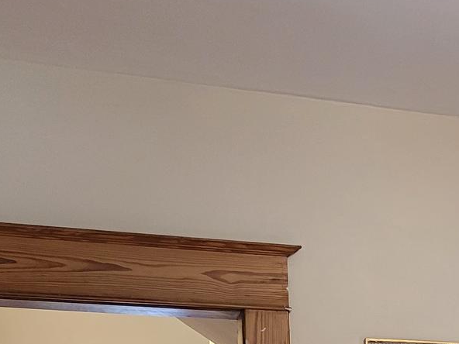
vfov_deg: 14.8
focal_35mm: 90
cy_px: 573
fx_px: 1193
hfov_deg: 19.2
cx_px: 678
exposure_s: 1/40
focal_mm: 5.4
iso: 320
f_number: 1.8
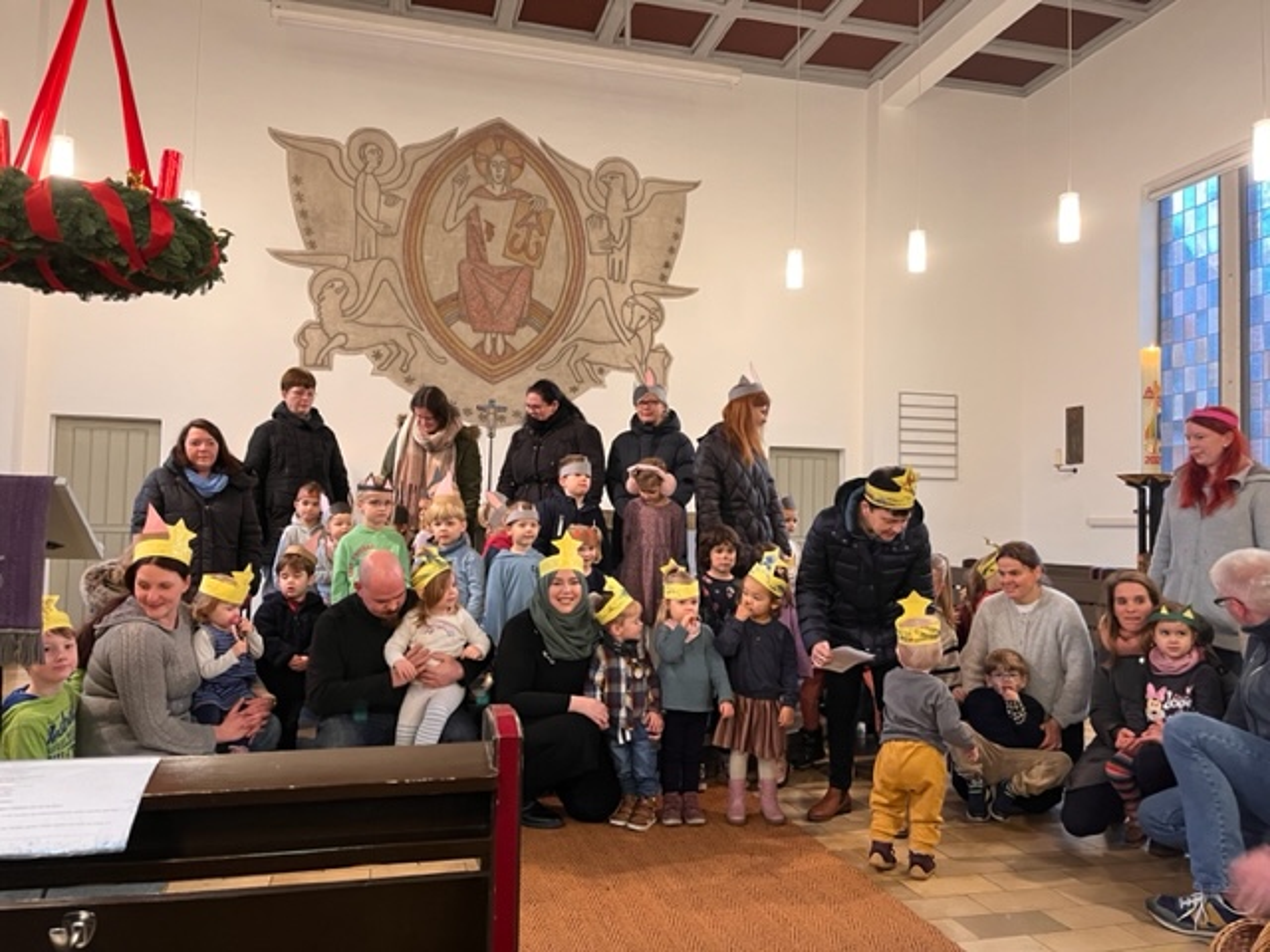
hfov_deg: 67.3
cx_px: 635
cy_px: 476
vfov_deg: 53.1
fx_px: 954
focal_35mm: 26
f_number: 1.6
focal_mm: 5.1
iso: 320
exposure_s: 1/50
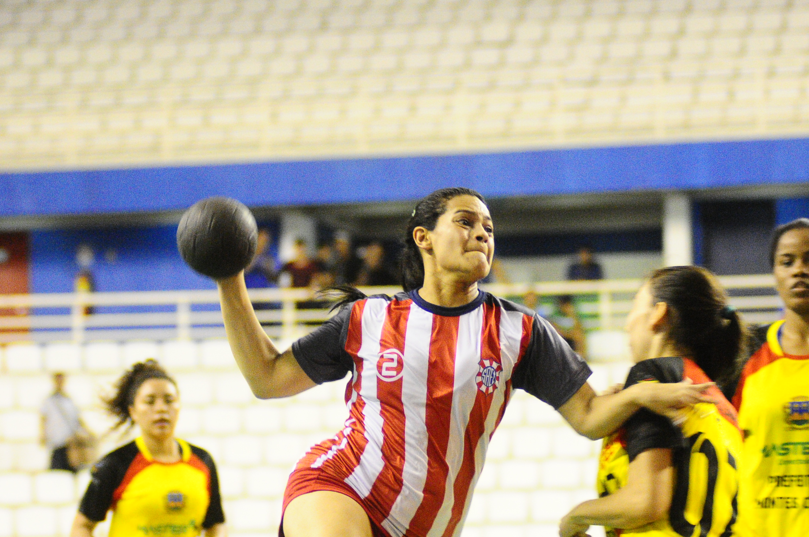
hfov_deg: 10.3
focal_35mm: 200
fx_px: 4489
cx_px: 402
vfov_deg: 6.8
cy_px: 362
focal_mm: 92
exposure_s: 1/320
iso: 3200
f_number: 3.2
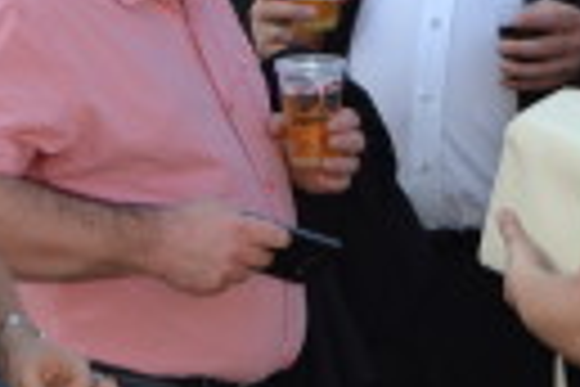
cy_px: -94
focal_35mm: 251
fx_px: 4041
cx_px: 274
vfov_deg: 5.5
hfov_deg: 8.2
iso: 100
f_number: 5.3
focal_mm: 45
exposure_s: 1/160
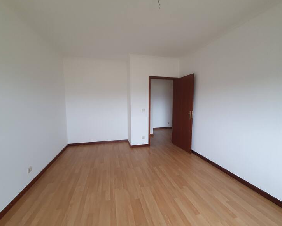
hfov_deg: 100.7
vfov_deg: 88.0
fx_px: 117
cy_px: 113
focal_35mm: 14
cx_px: 139
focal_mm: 1.8
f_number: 2.2
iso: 320
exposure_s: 1/40
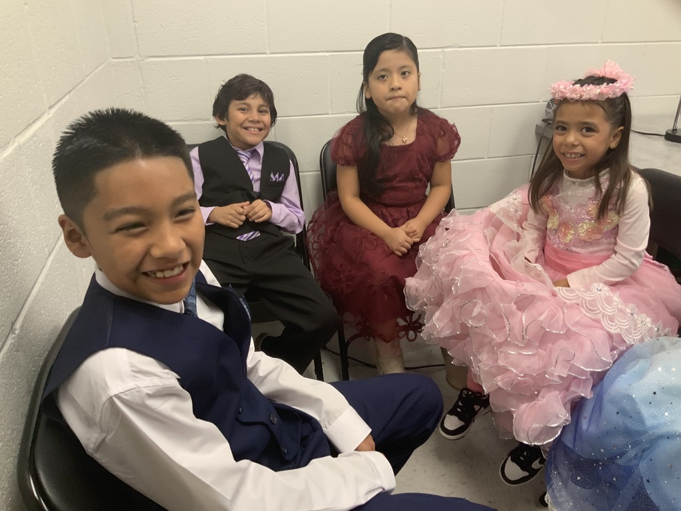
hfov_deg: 61.7
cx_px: 340
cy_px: 256
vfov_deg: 48.2
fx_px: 571
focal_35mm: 29
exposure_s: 1/60
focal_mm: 3
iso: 200
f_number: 1.8
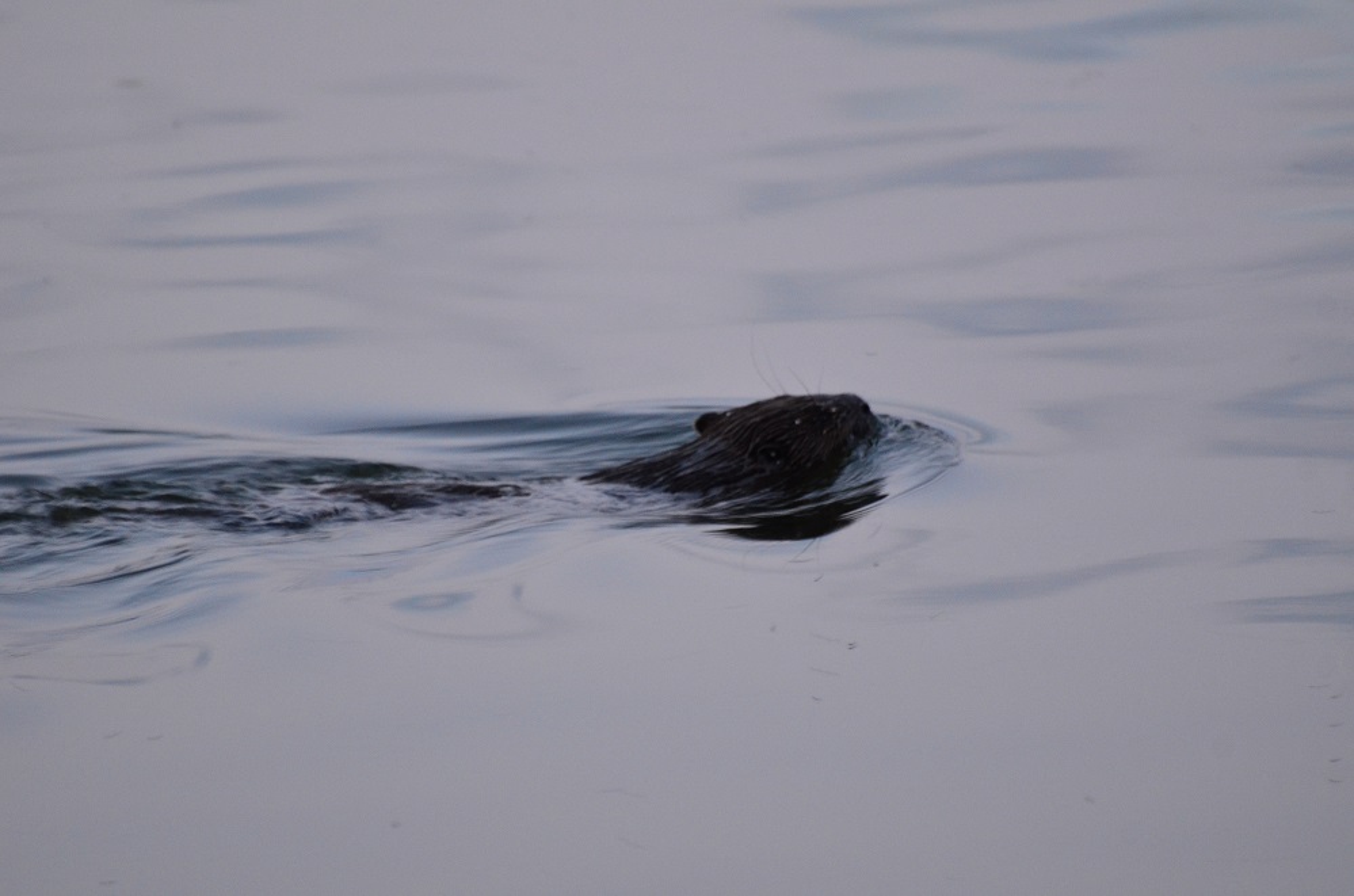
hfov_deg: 4.6
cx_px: 677
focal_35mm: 450
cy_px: 448
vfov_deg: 3.0
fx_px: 16885
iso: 1600
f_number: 5.6
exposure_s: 1/30
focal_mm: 300
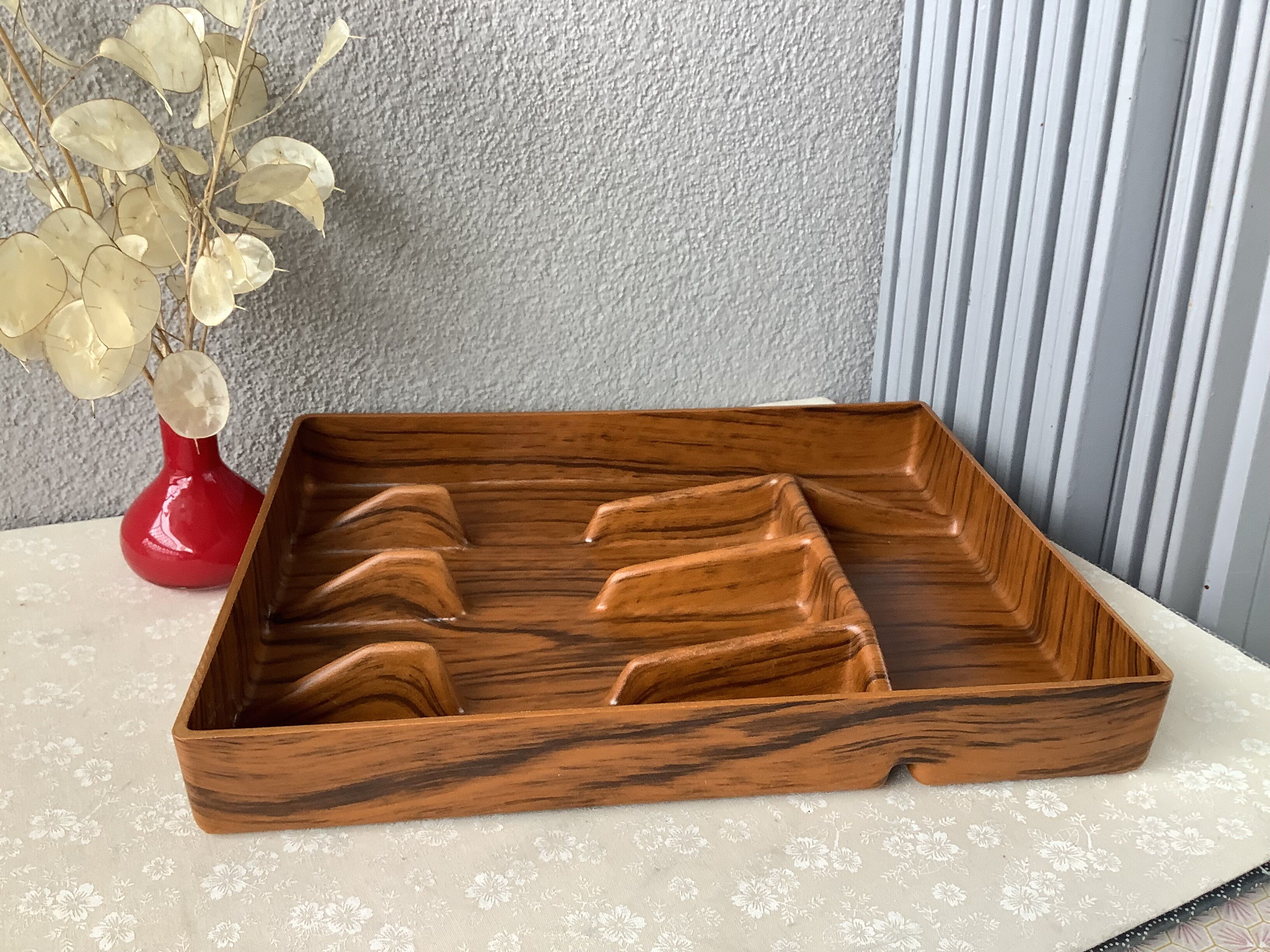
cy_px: 476
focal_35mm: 31
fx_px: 1137
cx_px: 635
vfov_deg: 45.4
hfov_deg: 58.4
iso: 80
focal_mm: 3.3
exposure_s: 1/60
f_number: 2.4
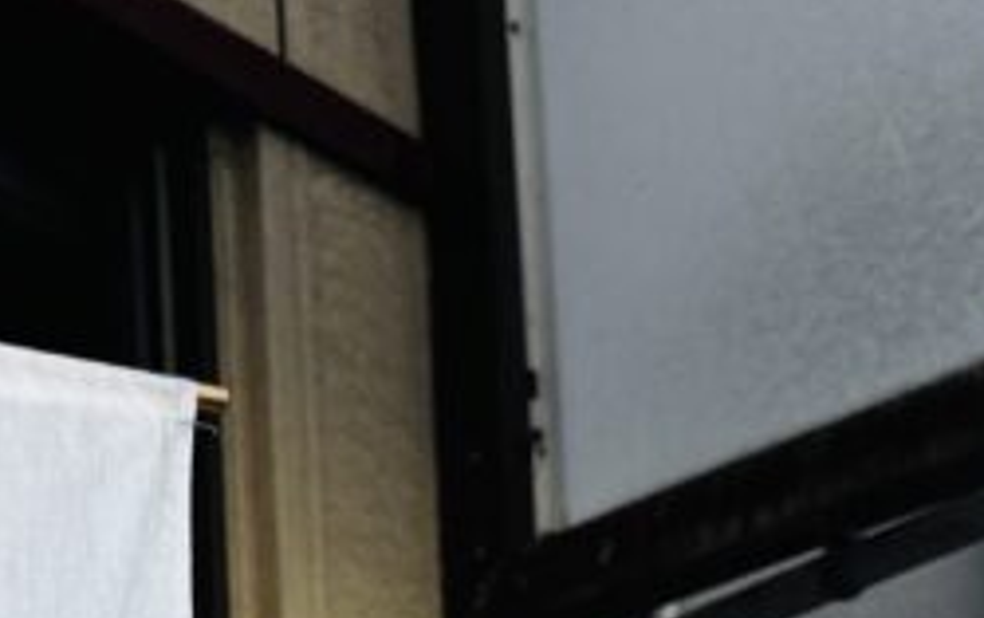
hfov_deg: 15.6
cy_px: 1555
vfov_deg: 9.0
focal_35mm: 130
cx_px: -102
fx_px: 3491
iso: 80
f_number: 1.78
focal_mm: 6.76
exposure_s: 1/1425
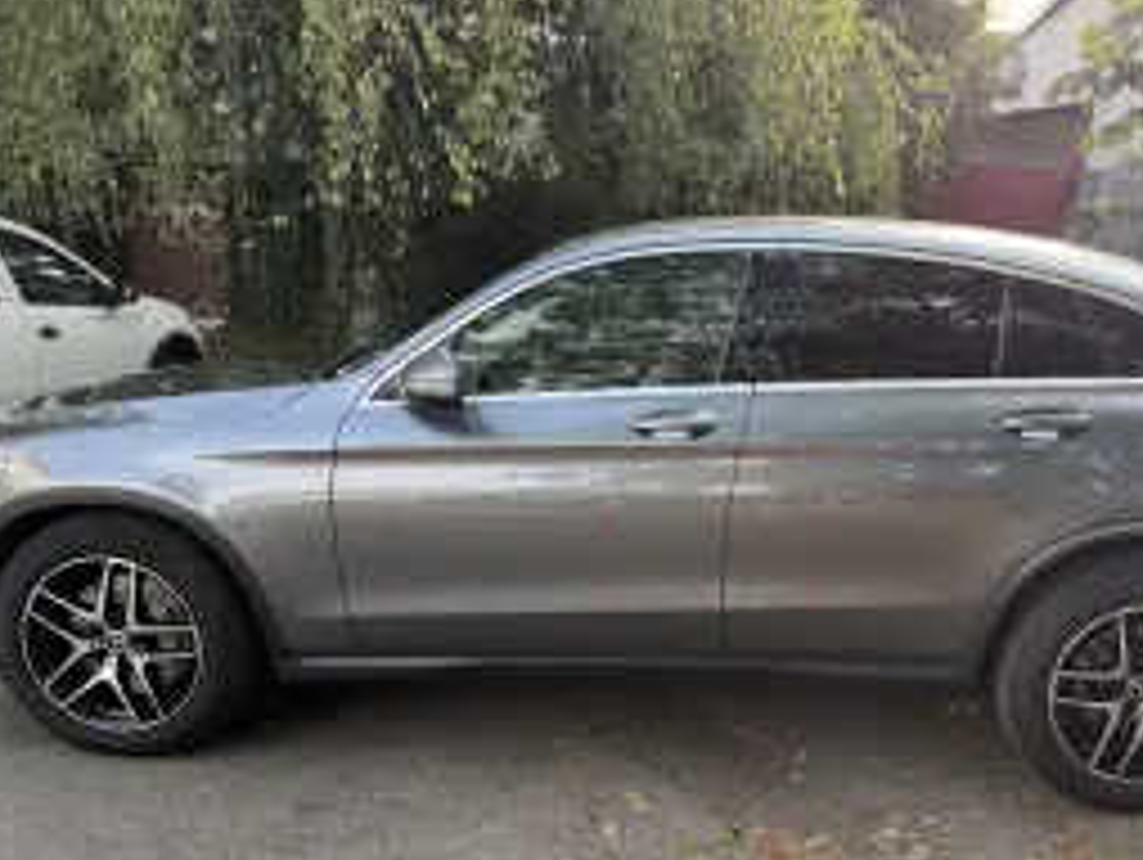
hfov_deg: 53.6
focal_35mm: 34
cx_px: 680
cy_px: 536
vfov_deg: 41.6
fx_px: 1124
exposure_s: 1/288
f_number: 1.78
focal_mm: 6.76
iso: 100
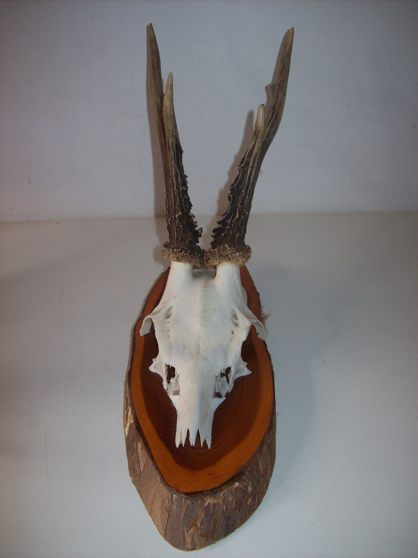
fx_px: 580
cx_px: 209
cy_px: 279
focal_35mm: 36
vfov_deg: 51.4
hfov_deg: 39.6
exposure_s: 1/64
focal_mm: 6
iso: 80
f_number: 2.7
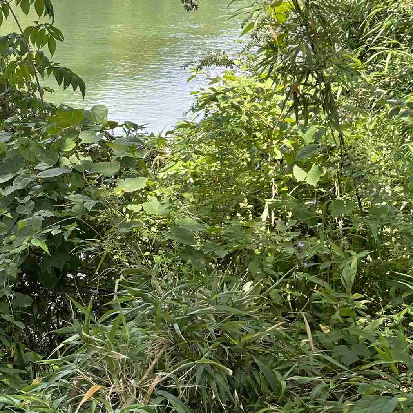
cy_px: 63
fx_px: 904
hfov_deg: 24.1
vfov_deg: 25.1
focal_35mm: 67
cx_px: -38
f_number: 1.6
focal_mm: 5.1
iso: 32
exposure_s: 1/470
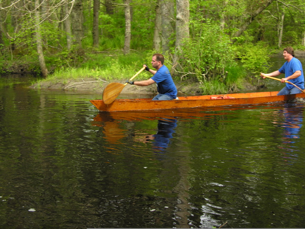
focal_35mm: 54
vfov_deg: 27.0
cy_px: 114
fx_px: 476
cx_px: 152
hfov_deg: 35.5
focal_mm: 13.8
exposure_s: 1/125
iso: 50
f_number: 3.1
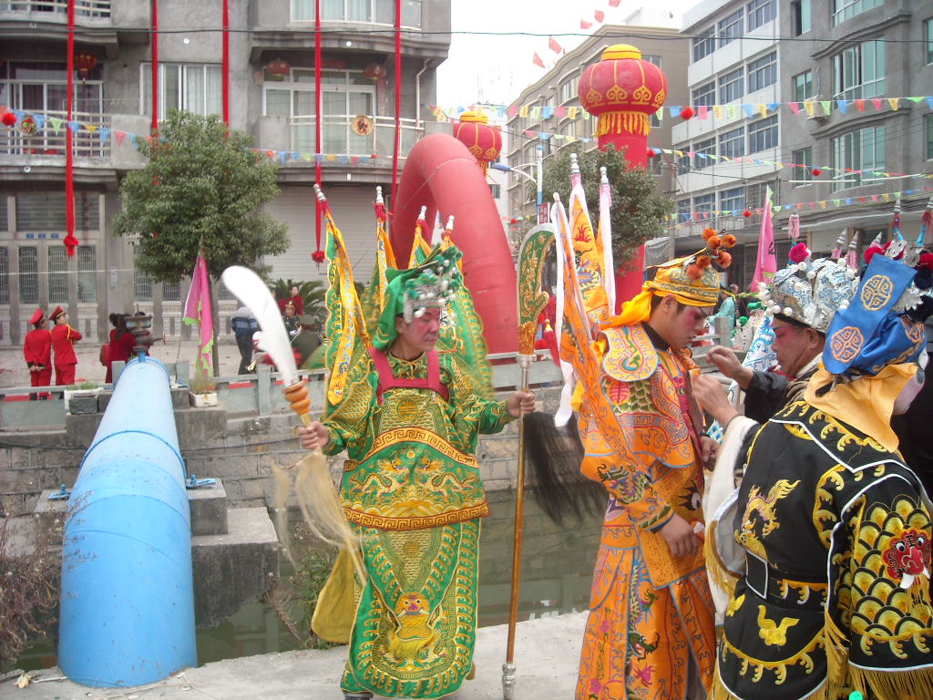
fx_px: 943
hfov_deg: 52.6
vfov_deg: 40.7
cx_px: 466
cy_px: 350
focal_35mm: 35
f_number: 2.8
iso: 87
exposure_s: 1/60
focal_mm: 5.7
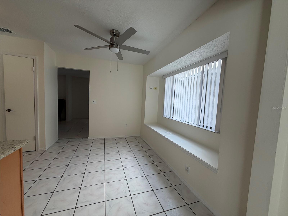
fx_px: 116
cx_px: 144
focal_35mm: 14
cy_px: 108
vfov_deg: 85.7
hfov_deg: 102.1
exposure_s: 1/121
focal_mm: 2.22
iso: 64
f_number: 2.2
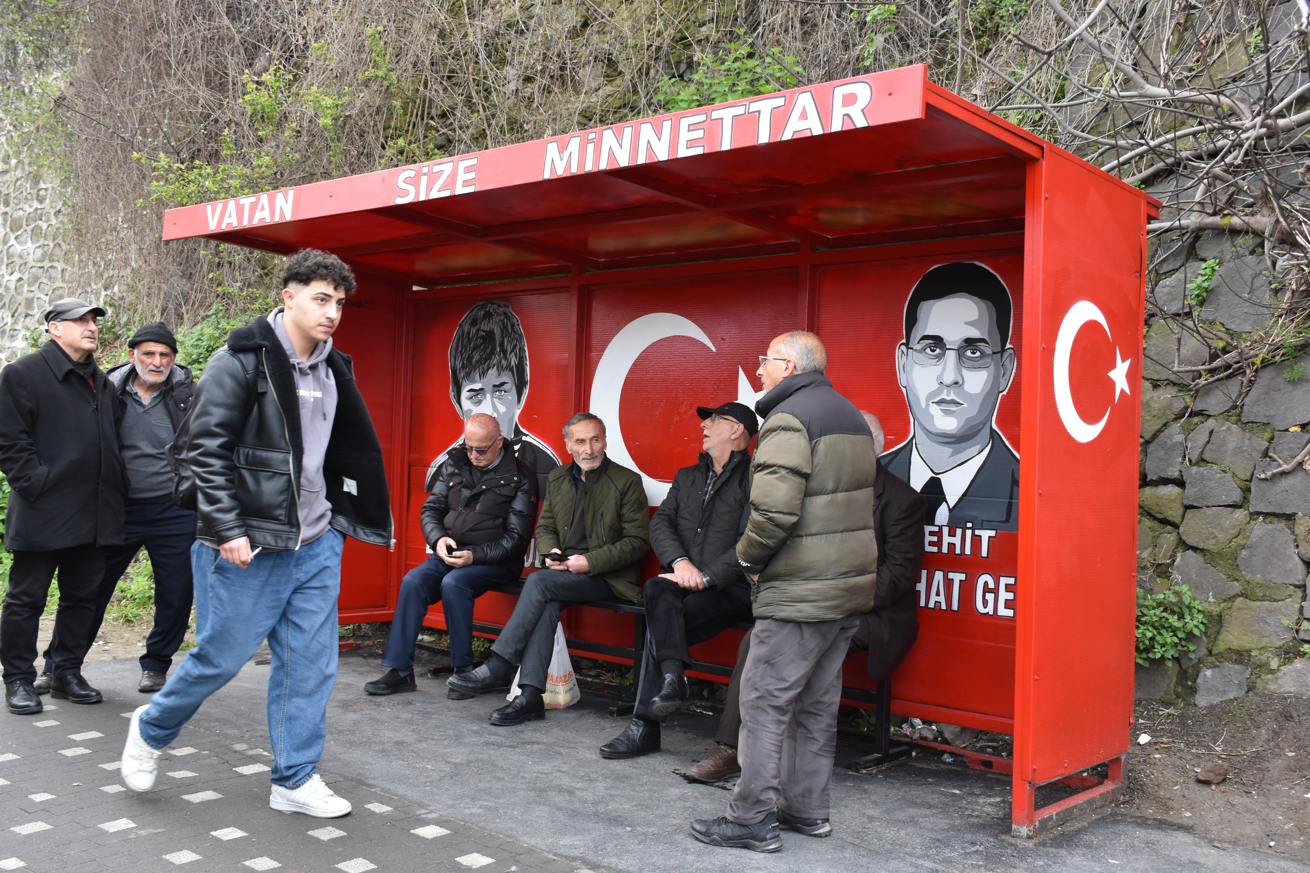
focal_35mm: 36
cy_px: 436
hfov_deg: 53.1
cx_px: 655
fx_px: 1310
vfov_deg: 36.9
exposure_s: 1/160
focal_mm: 24
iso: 800
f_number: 7.1
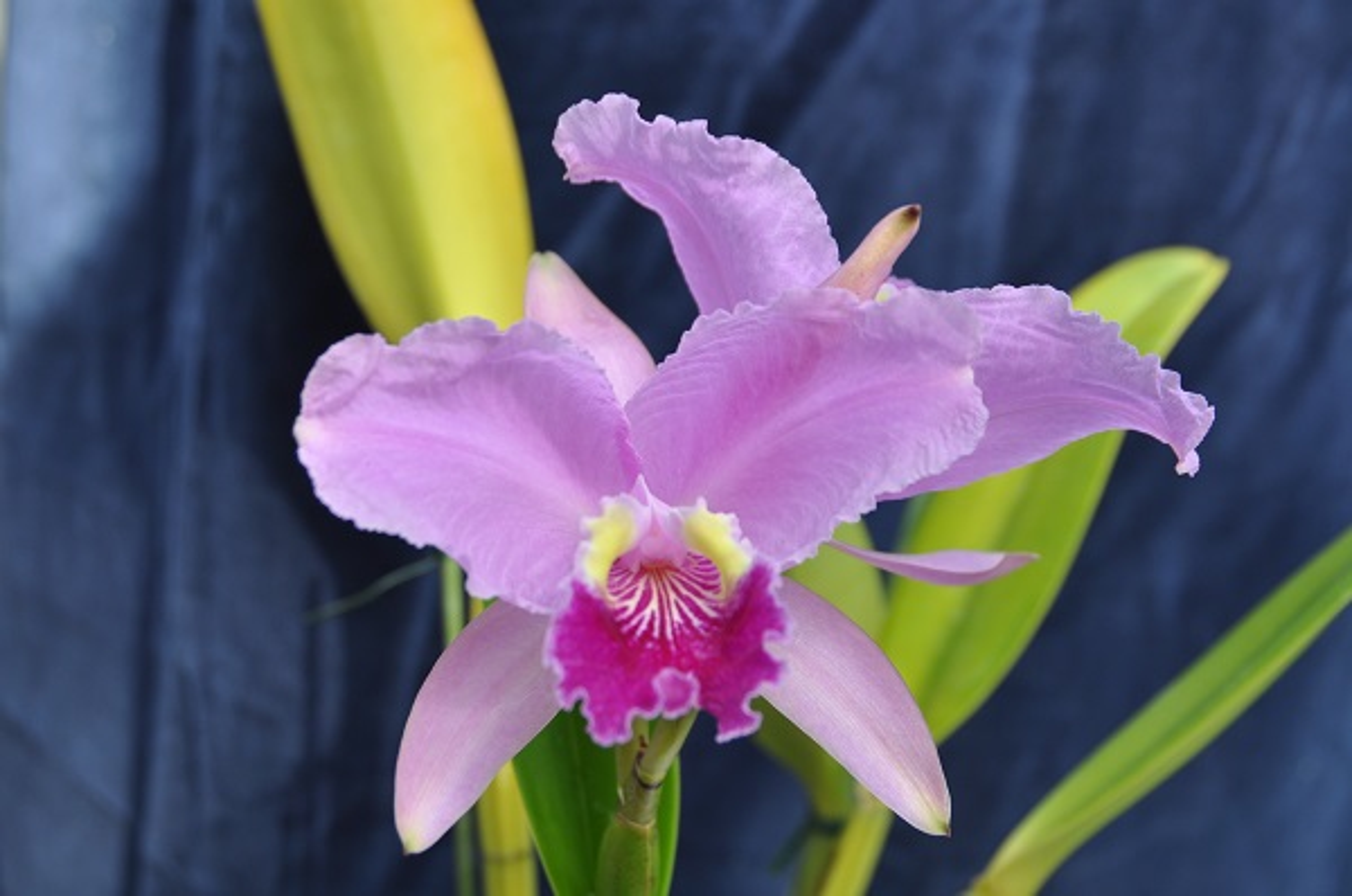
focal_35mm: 75
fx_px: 2812
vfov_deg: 18.1
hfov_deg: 27.0
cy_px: 448
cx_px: 676
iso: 200
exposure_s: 1/80
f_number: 8
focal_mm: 50
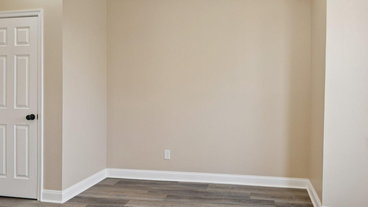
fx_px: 244
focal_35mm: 25
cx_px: 221
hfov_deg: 73.3
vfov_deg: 45.8
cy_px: 87
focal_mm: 16
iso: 400
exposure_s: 1/50
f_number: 8
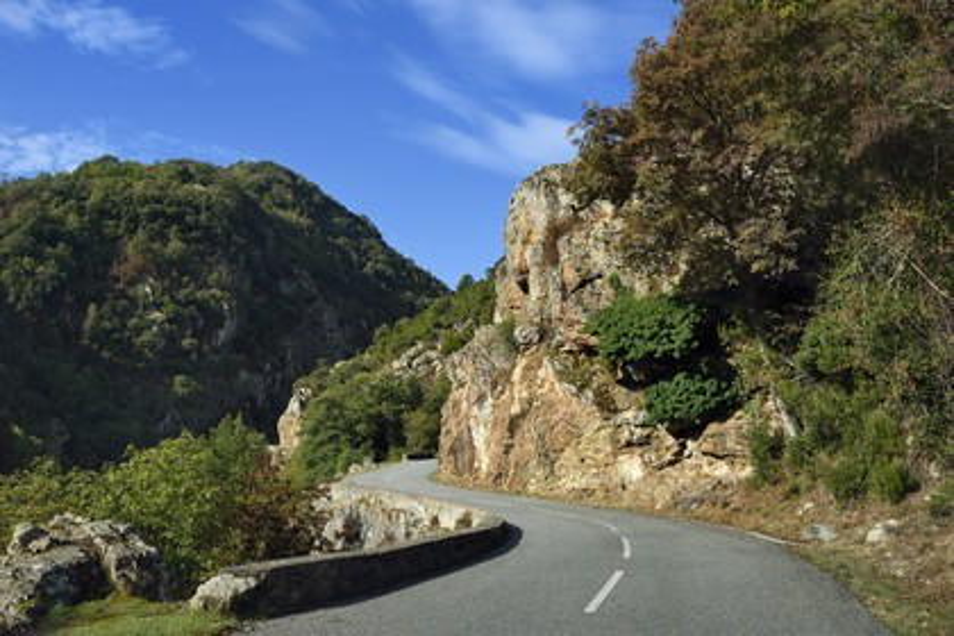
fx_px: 901
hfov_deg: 55.8
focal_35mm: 34
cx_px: 477
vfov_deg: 38.9
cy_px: 318
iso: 200
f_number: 13
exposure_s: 1/200
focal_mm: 34
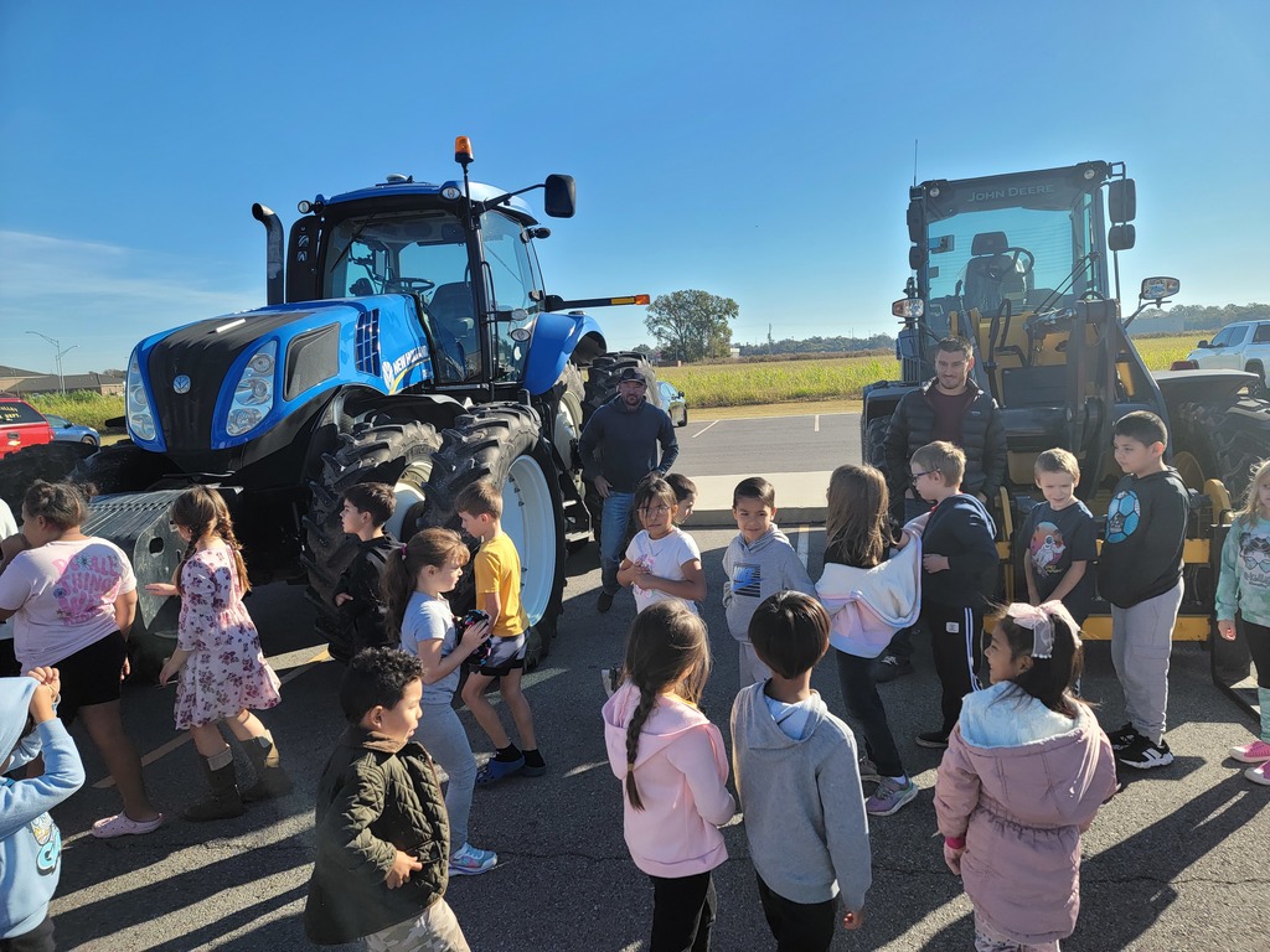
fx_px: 881
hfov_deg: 71.6
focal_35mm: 24
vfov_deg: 56.8
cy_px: 476
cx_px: 635
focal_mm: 6.7
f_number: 1.8
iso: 16
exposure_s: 1/673
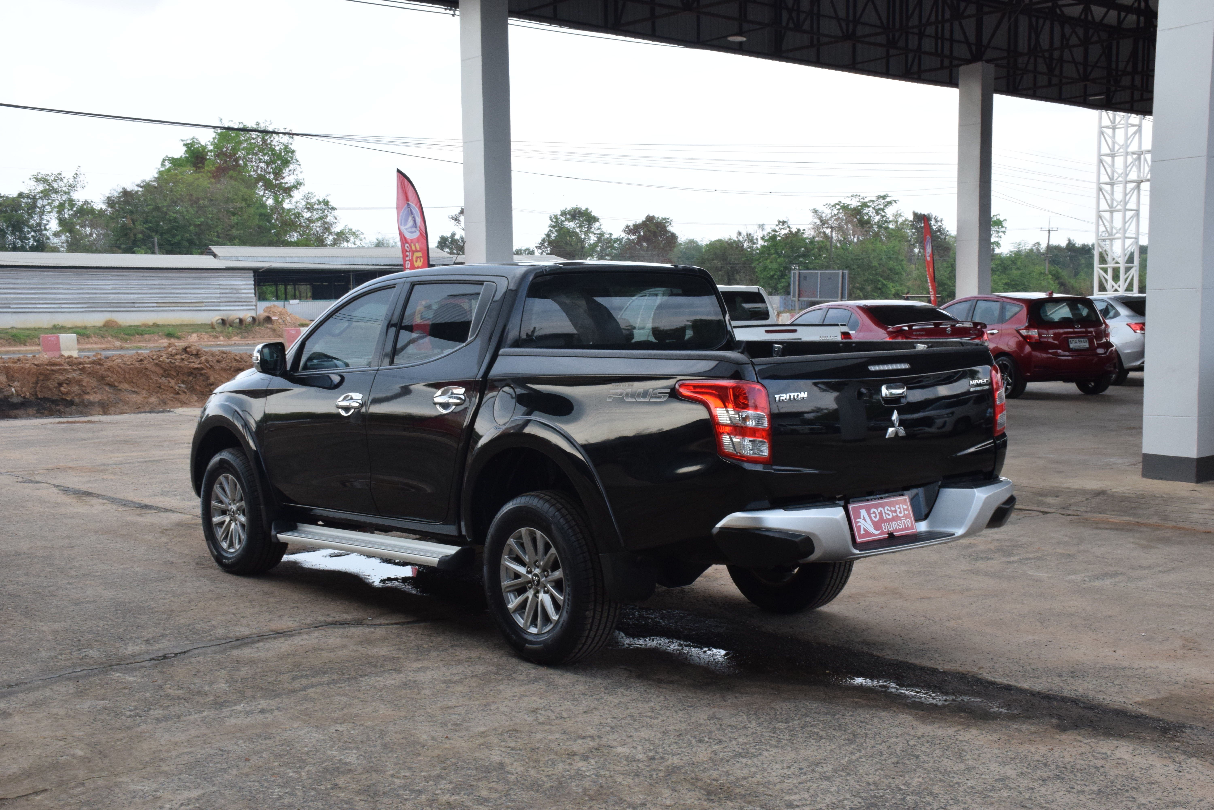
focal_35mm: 40
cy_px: 405
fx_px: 1366
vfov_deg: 33.0
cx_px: 607
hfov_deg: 47.9
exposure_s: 1/125
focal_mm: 27
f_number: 18
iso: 1000
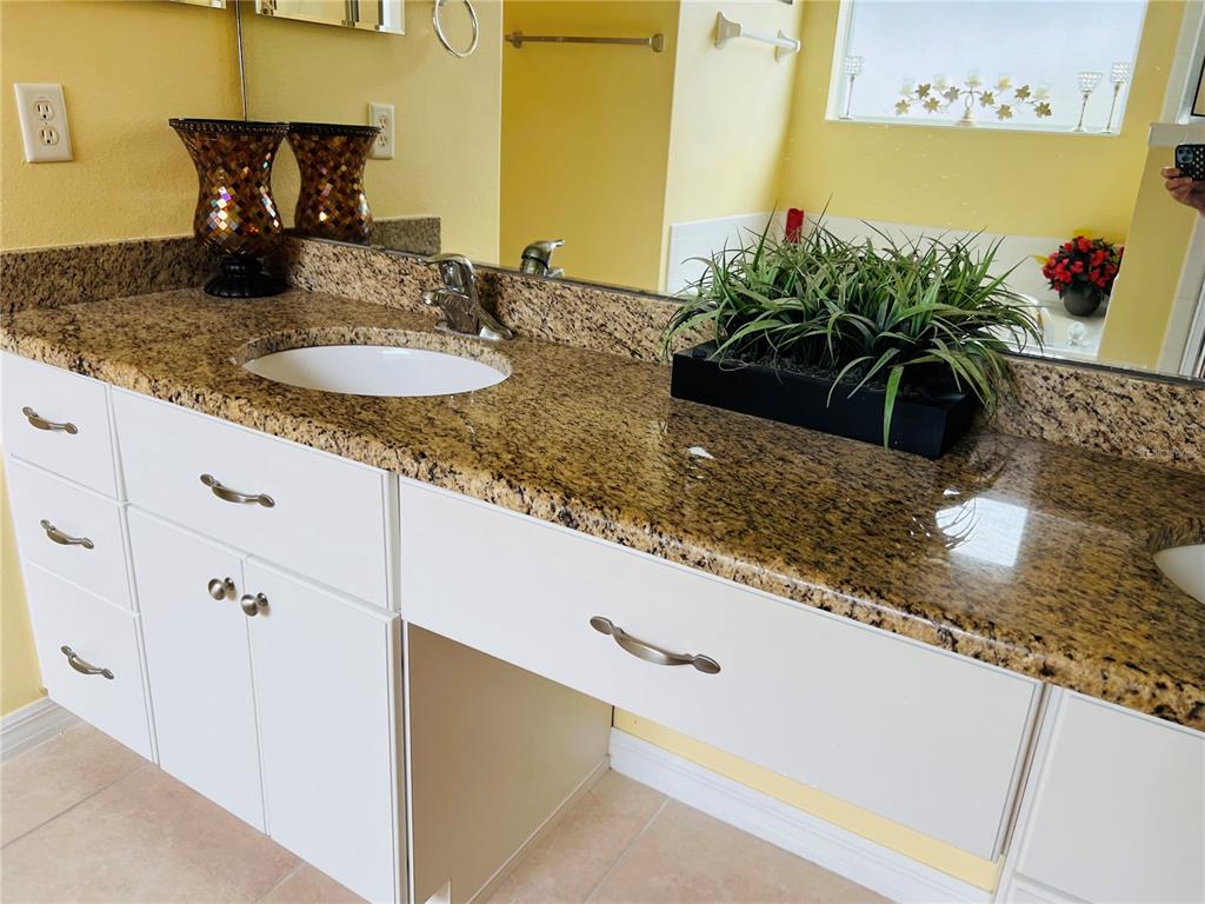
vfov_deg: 53.1
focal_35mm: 26
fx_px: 905
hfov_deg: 67.3
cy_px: 452
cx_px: 602
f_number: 1.5
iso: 64
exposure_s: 1/120
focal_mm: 5.7
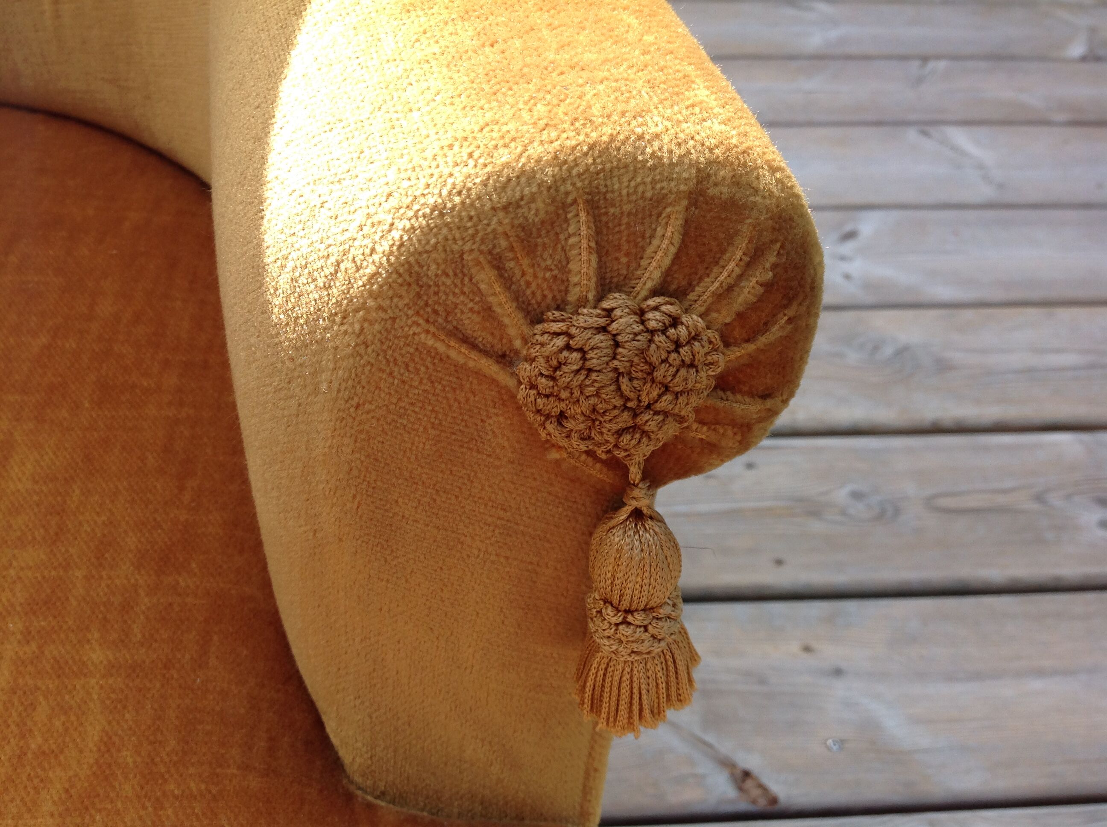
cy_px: 414
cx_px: 554
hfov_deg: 52.7
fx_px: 1118
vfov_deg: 40.6
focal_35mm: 35
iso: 50
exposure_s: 1/378
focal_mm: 4.28
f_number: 2.4
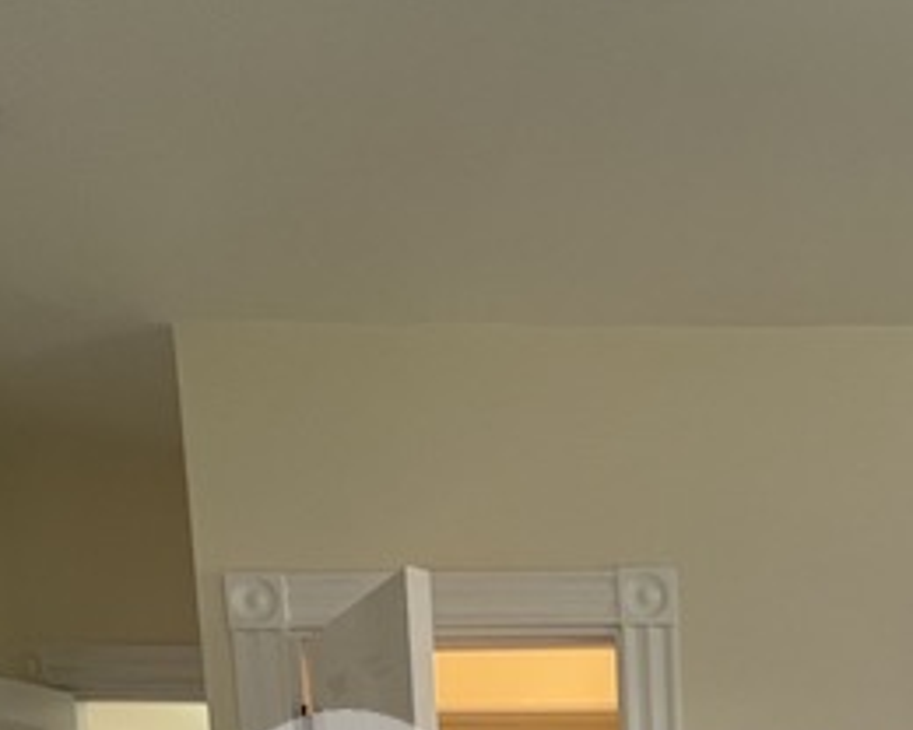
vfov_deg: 28.3
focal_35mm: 39
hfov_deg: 41.5
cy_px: 1039
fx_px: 1054
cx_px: 885
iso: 125
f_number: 1.8
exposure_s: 1/120
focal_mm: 1.57
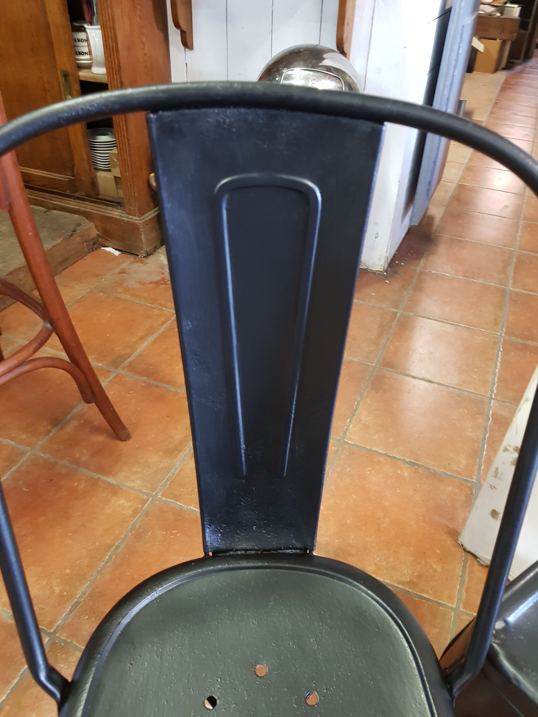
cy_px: 358
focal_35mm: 26
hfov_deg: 53.1
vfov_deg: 67.3
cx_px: 269
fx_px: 539
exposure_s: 1/14
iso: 200
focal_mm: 4.2
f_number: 1.7
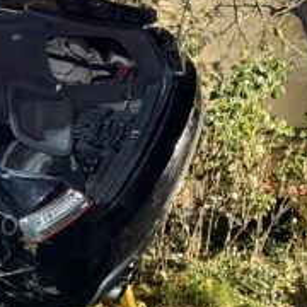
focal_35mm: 181
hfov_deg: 9.2
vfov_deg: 9.6
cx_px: -244
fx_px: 1816
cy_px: 276
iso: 500
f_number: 1.78
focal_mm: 6.76
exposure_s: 1/25
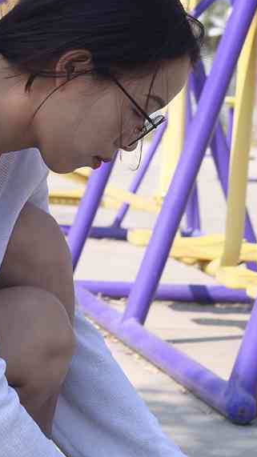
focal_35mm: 125
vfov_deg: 16.9
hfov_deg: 9.6
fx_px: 1515
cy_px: 20
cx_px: -35
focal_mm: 35
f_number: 5.6
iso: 160
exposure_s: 1/1000
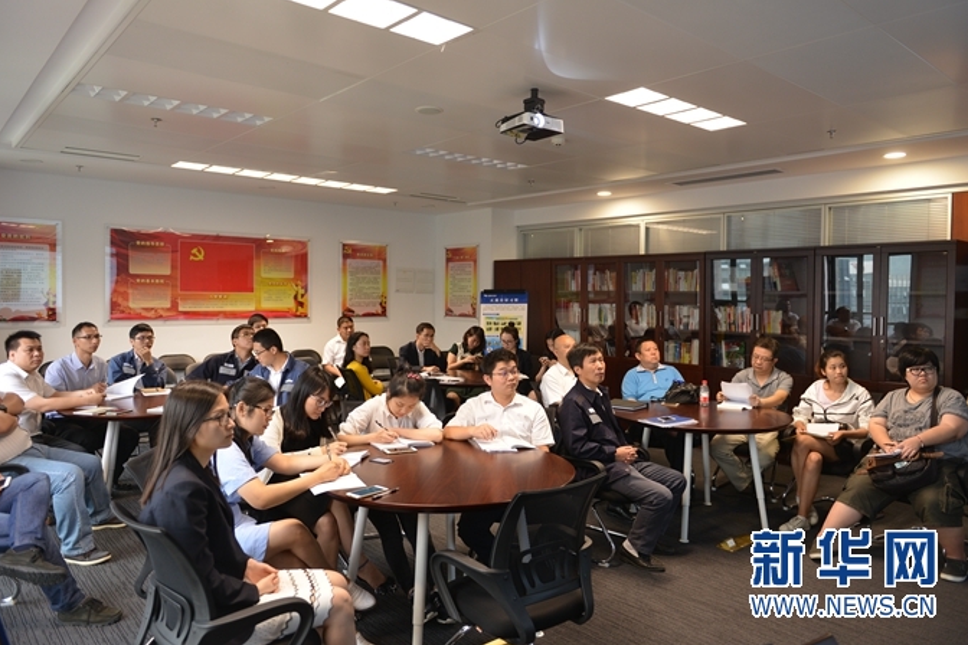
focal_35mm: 25
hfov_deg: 71.5
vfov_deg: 51.3
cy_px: 313
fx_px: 672
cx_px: 485
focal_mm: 24
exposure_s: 1/30
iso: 400
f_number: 2.8
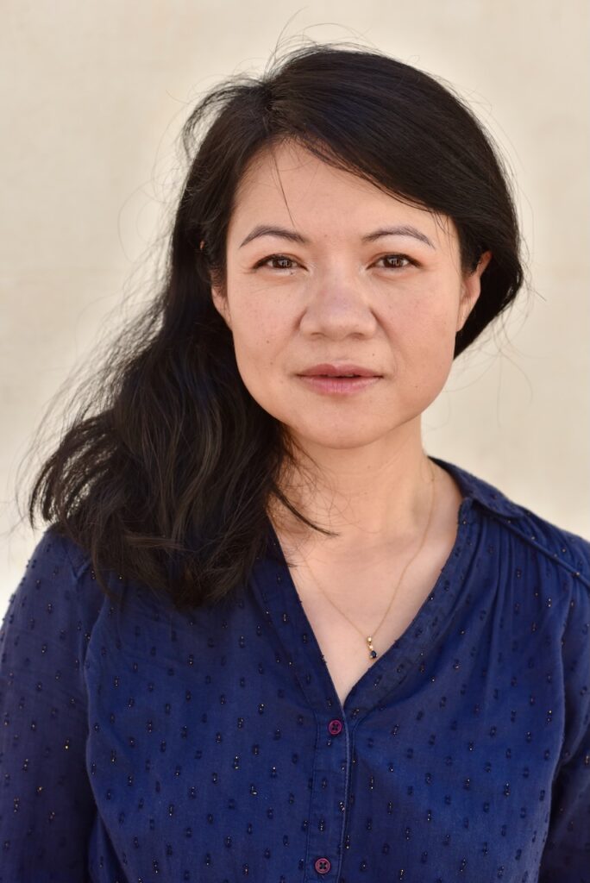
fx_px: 2087
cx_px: 295
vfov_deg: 23.9
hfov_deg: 16.1
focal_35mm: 85
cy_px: 442
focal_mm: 85
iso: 400
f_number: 5
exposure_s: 1/1000
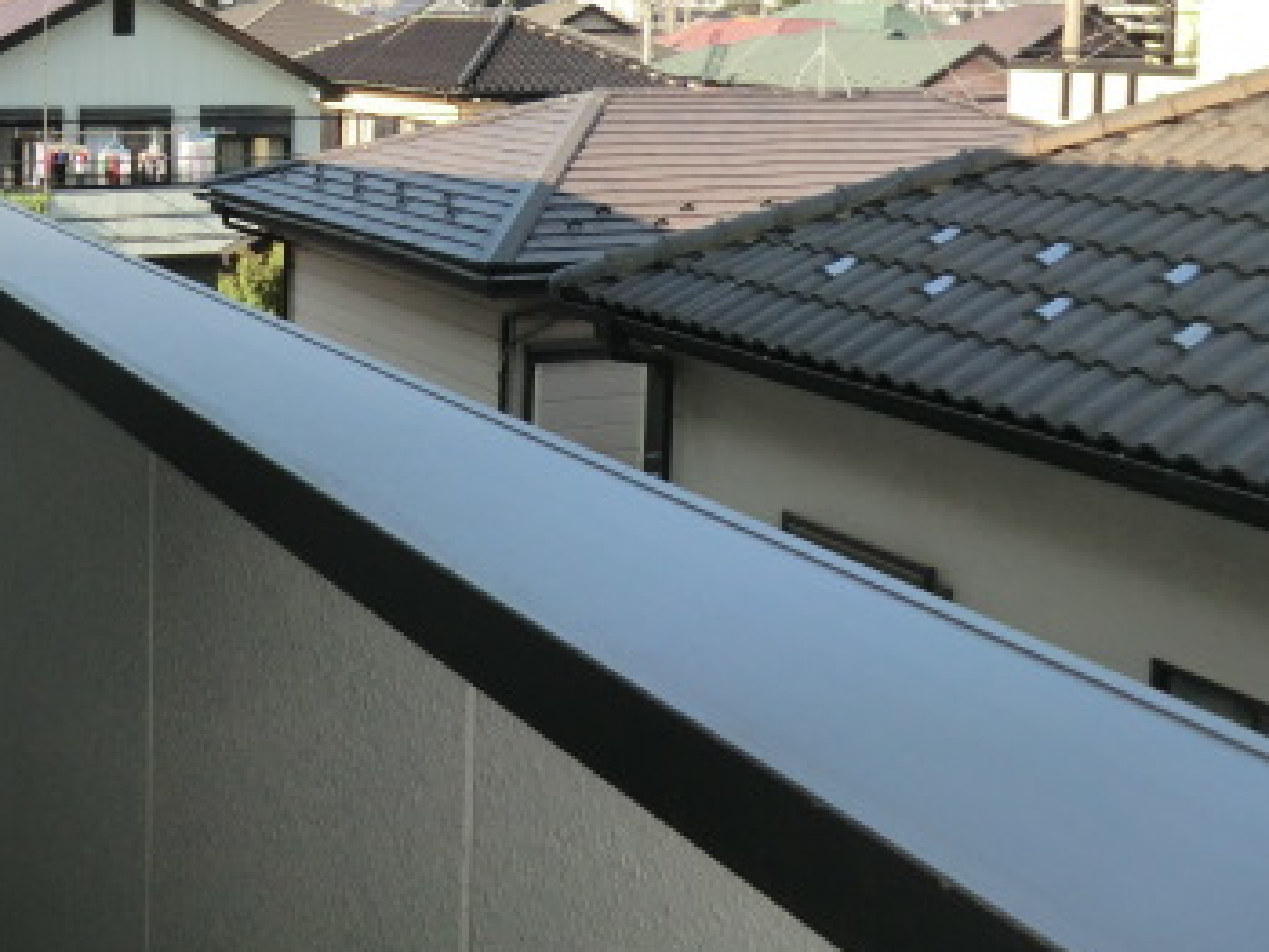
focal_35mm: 44
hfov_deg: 41.6
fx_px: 1614
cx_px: 313
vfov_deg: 31.4
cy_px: 98
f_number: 3.2
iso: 80
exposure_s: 1/400
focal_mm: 4.3
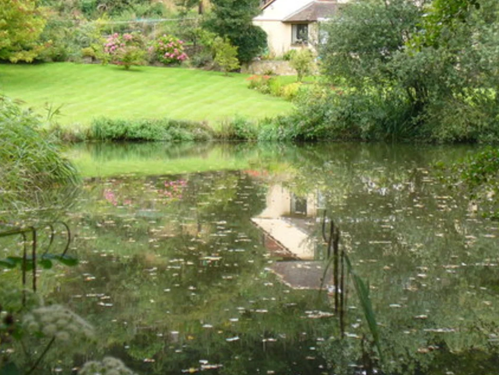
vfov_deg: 16.2
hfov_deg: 21.5
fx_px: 1312
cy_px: 95
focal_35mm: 91
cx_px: 295
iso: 80
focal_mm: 9.9
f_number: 3.1
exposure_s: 1/100
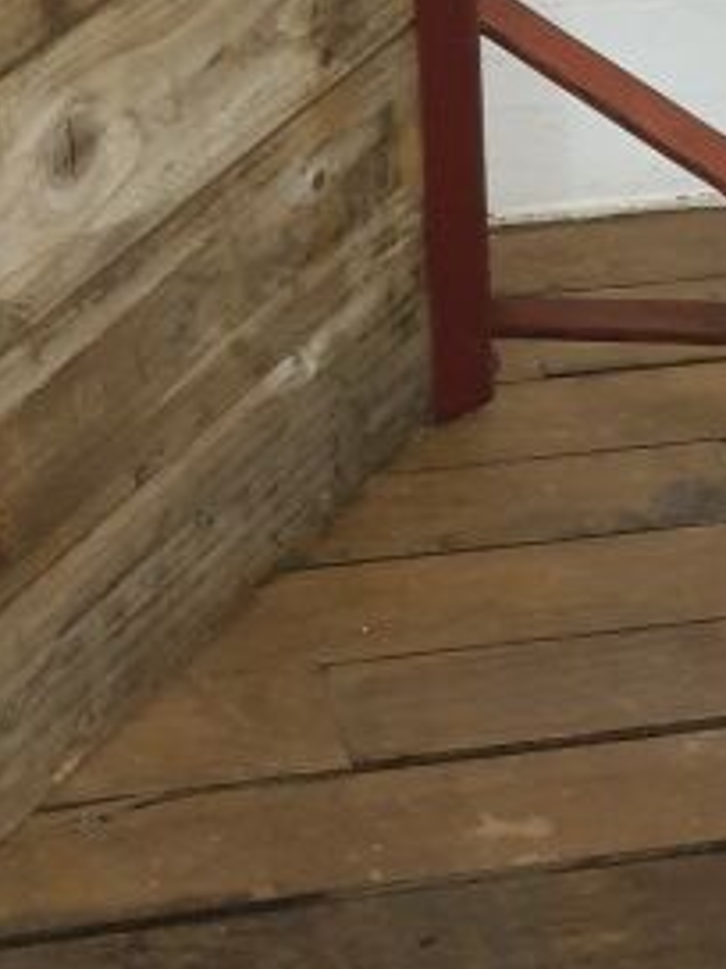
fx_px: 2740
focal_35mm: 98
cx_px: -7
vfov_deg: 18.9
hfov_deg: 14.8
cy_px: -214
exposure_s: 1/33
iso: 320
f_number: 1.5
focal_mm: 4.3
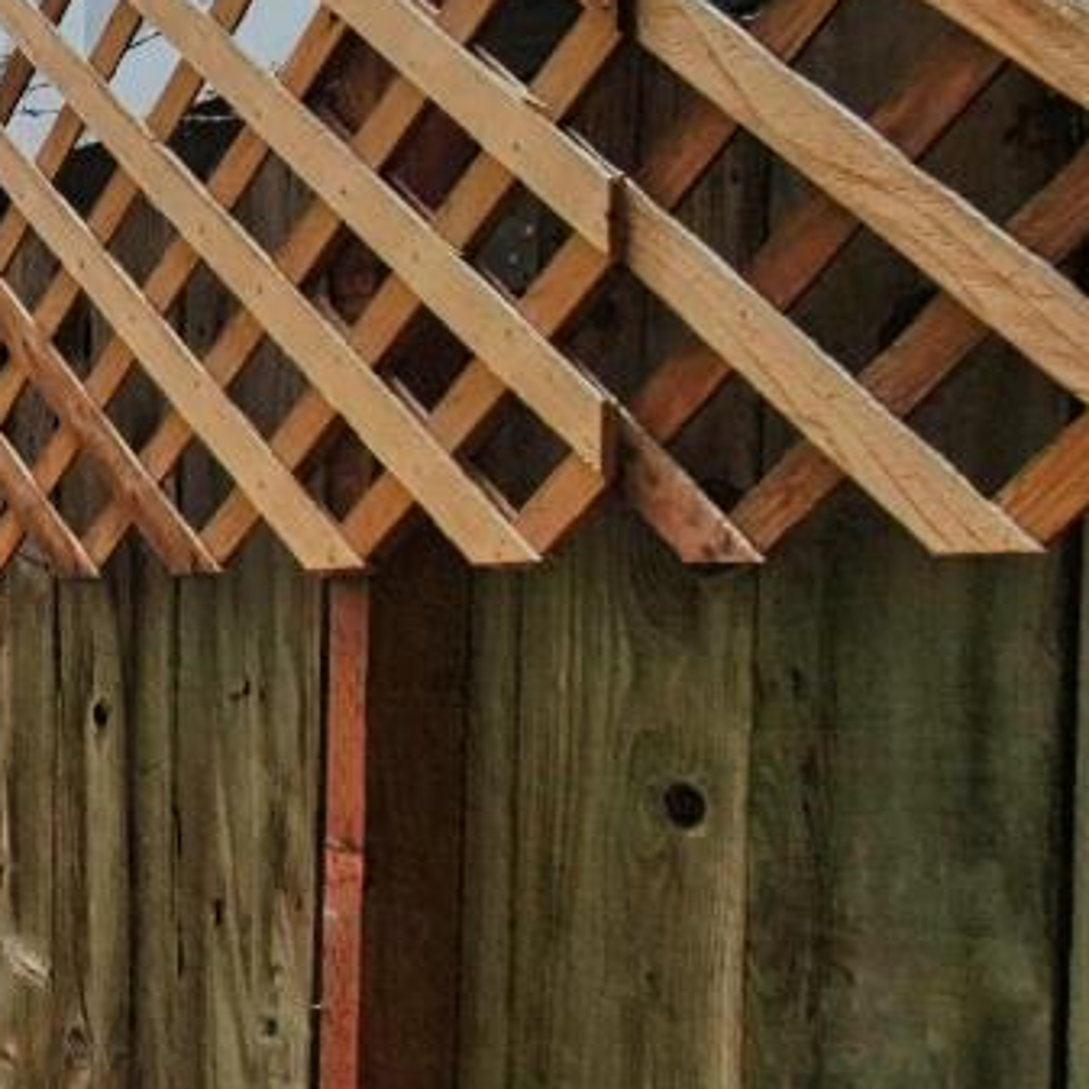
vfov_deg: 30.9
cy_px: 716
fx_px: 1958
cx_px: -1134
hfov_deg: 18.5
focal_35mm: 55
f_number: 4.5
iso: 320
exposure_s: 1/1300
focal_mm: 7
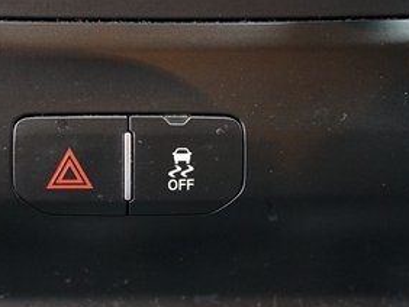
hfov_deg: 22.9
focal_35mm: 85
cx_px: 125
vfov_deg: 17.4
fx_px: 1005
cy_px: 203
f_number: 3.2
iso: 4000
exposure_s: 1/60
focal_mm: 39
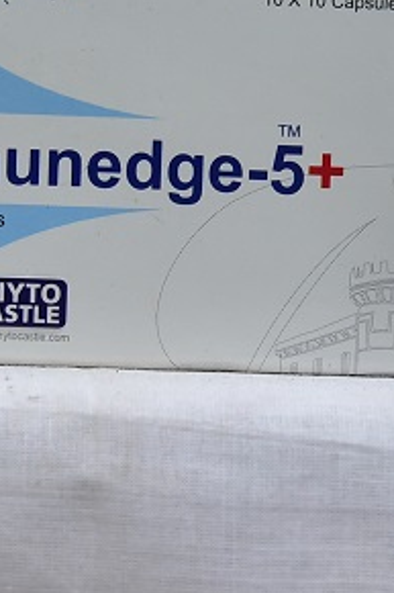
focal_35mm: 136
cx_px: 157
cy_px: 225
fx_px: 2235
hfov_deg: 10.1
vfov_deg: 15.1
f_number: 4
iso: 1600
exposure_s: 1/125
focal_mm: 75
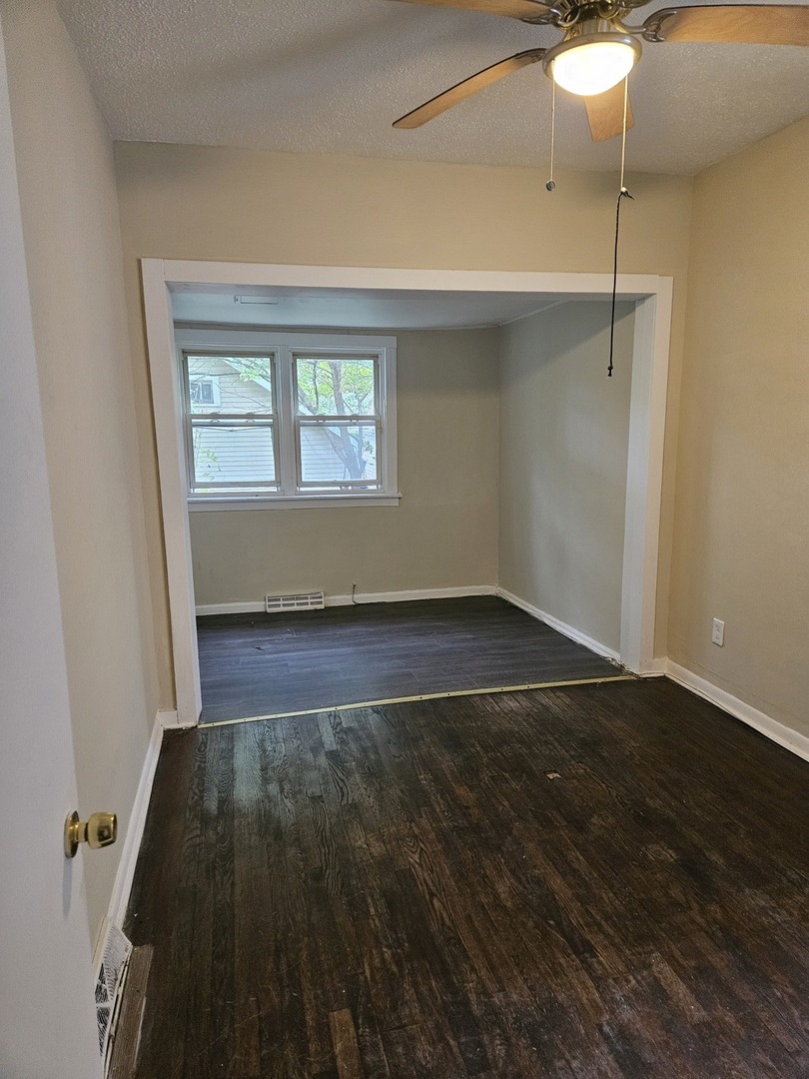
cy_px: 540
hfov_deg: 58.9
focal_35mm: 23
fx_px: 717
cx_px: 404
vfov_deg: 73.9
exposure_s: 1/60
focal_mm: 5.4
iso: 640
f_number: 1.8
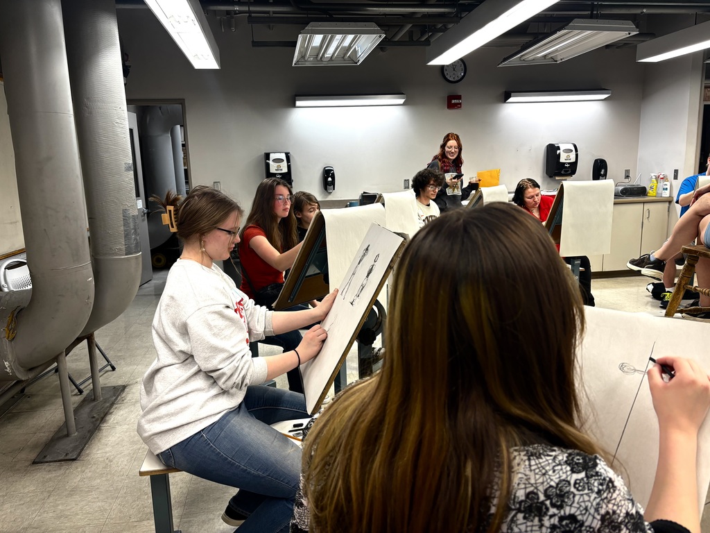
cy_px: 266
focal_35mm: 26
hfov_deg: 67.3
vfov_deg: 53.1
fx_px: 533
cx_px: 355
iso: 100
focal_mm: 5.96
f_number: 1.6
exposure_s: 1/60
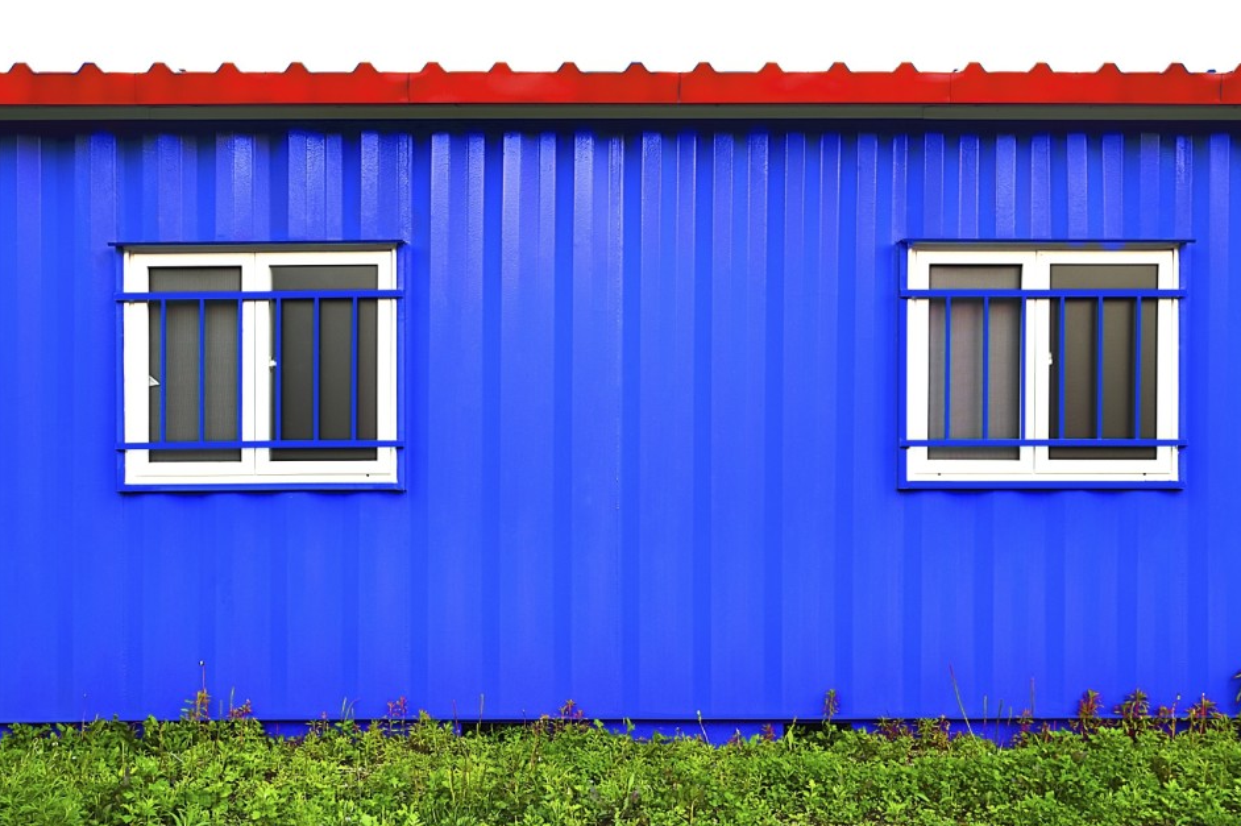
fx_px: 1723
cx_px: 640
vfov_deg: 27.0
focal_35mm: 50
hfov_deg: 39.6
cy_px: 432
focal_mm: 46
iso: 100
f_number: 5.6
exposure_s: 1/60
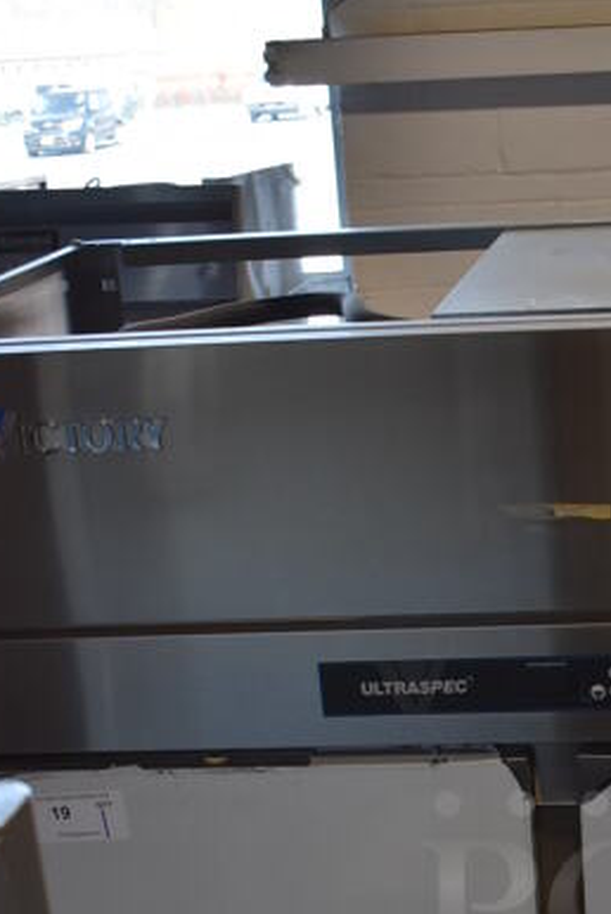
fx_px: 1982
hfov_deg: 17.2
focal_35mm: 78
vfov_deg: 24.8
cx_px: 594
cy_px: 901
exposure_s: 1/250
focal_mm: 22
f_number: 3.8
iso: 640
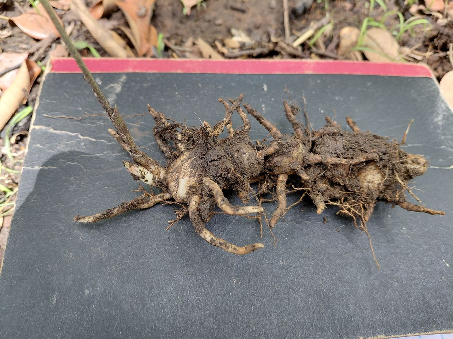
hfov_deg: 69.4
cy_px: 170
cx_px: 226
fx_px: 327
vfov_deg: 54.9
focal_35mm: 25
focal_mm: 4.69
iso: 80
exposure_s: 1/120
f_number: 1.8
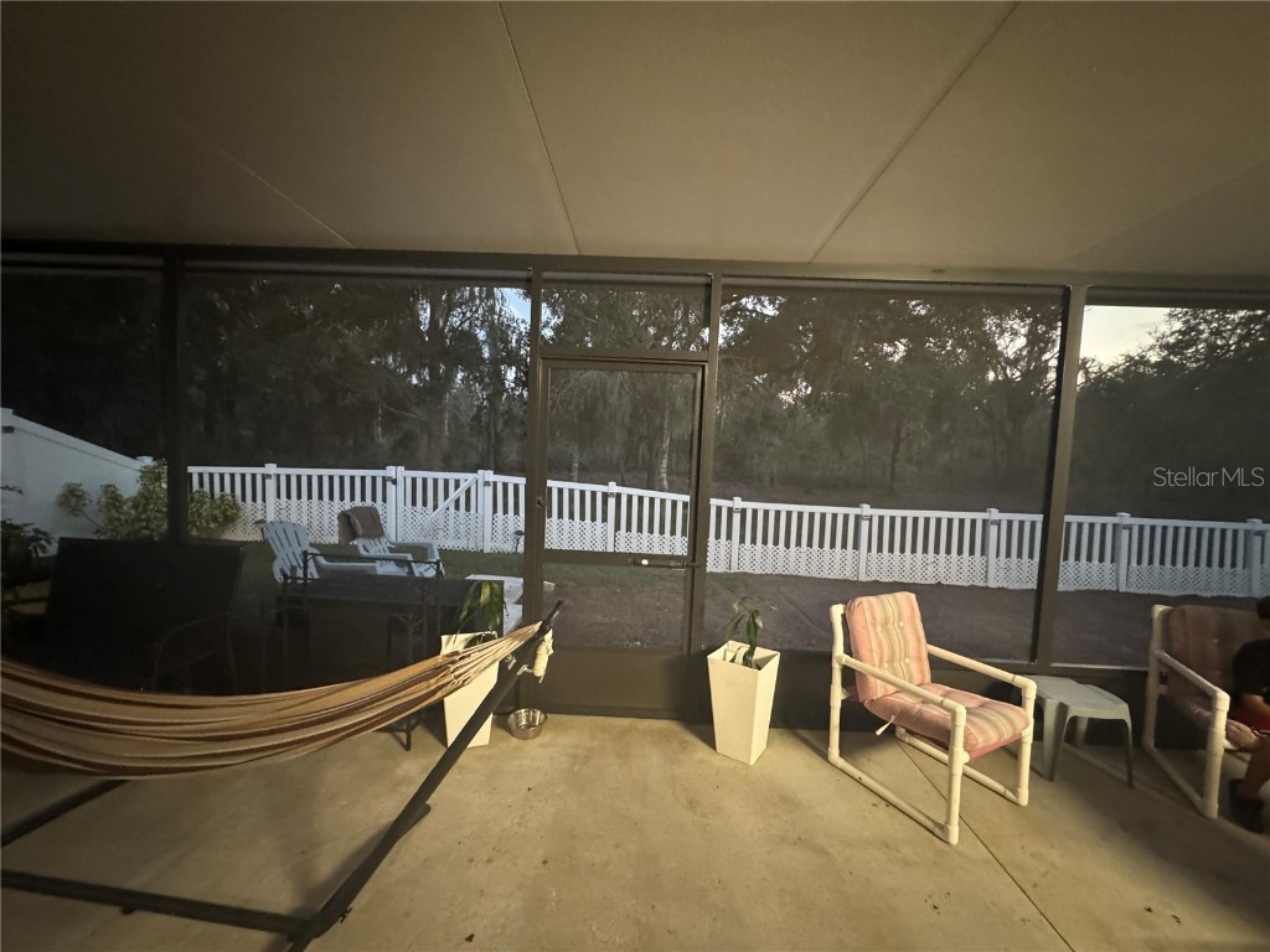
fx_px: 514
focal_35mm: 14
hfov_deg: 102.1
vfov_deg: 85.7
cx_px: 635
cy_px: 476
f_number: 2.2
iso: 1250
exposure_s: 1/40
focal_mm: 2.22
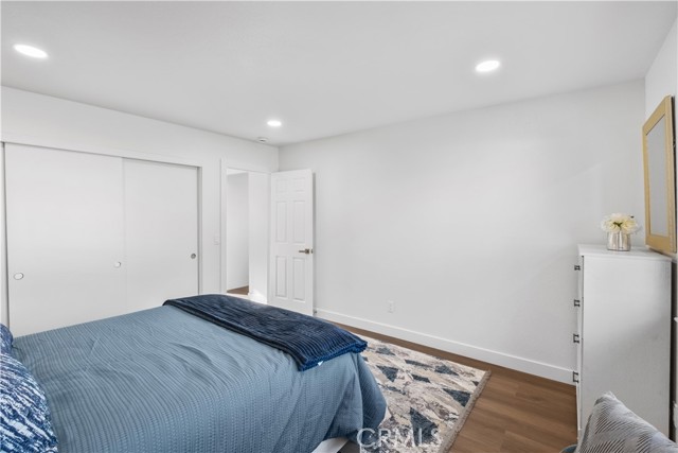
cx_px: 339
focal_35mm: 15
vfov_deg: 77.4
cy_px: 226
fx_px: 283
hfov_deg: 100.4
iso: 400
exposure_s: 1/13
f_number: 8
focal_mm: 10
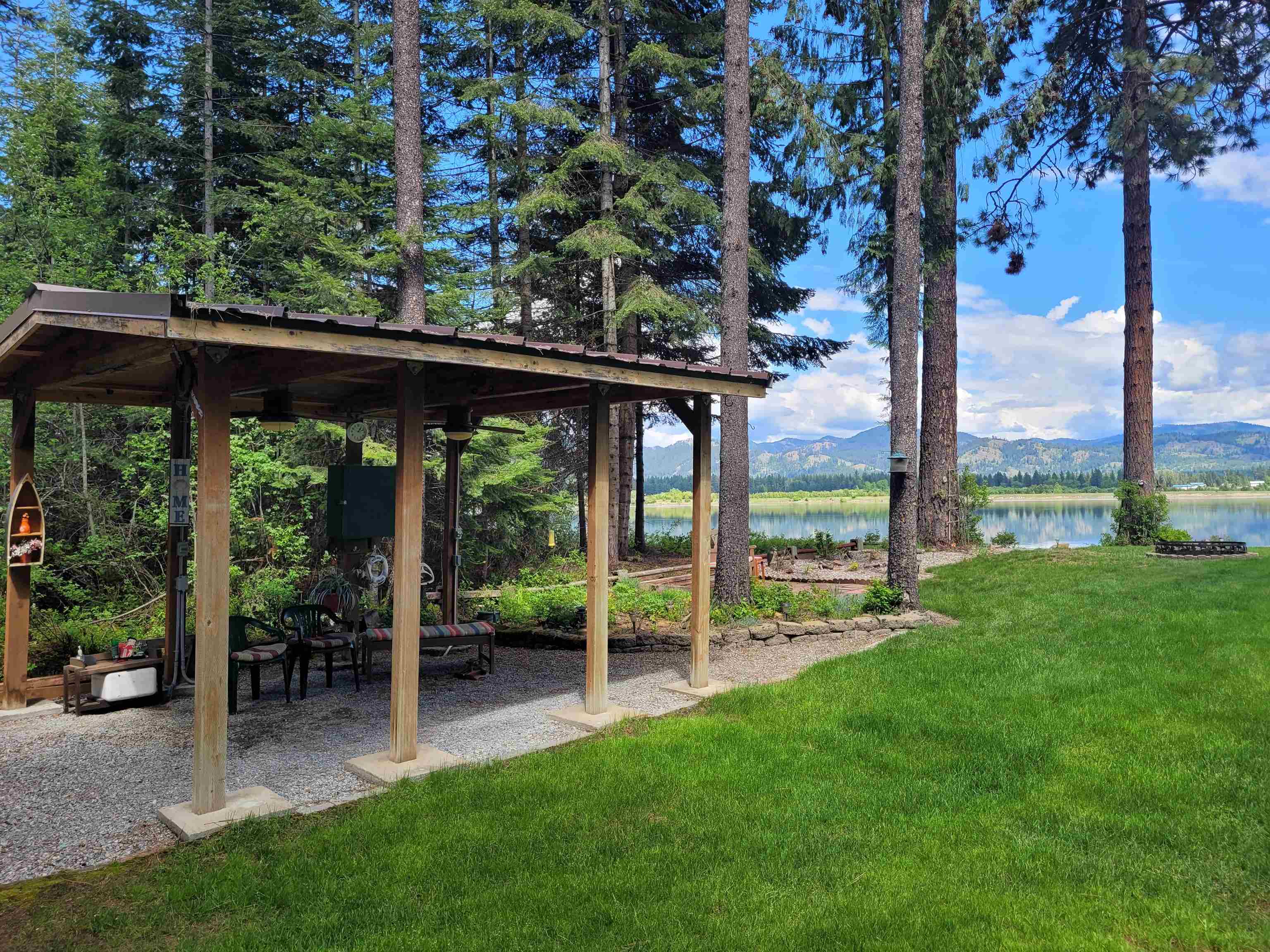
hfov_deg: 67.3
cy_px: 476
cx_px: 635
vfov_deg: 53.1
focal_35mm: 26
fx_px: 954
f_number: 1.8
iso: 40
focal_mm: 5.4
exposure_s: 1/955
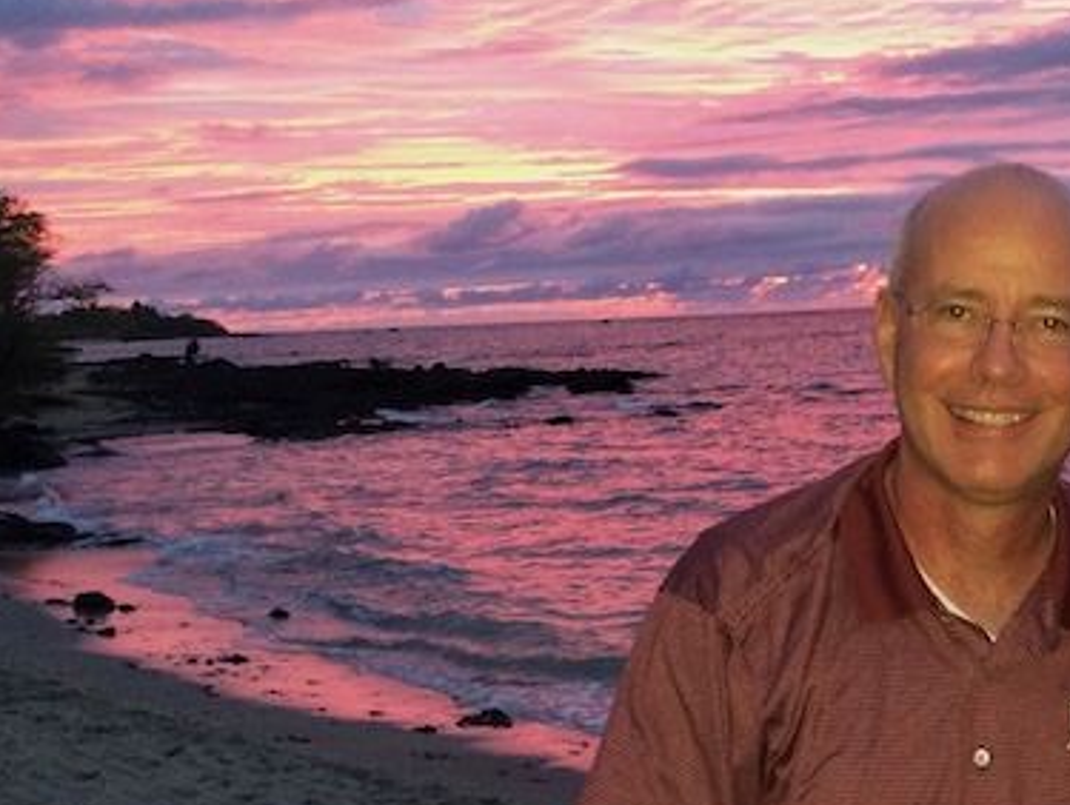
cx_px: 980
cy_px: 482
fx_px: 1733
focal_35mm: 56
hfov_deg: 32.5
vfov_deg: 26.1
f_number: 2.2
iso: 200
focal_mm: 4.15
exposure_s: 1/24
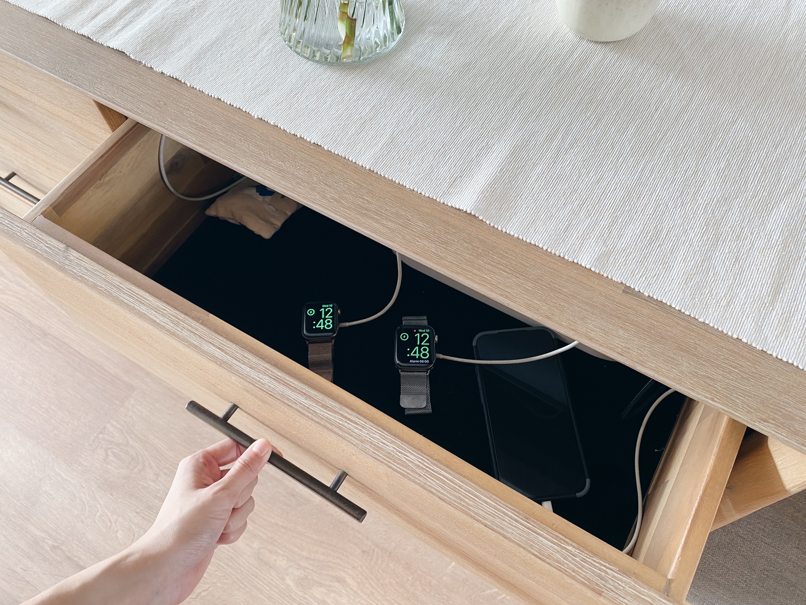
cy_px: 302
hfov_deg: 65.3
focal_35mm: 27
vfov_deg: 51.4
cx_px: 406
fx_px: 629
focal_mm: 4.25
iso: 64
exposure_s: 1/50
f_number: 1.8
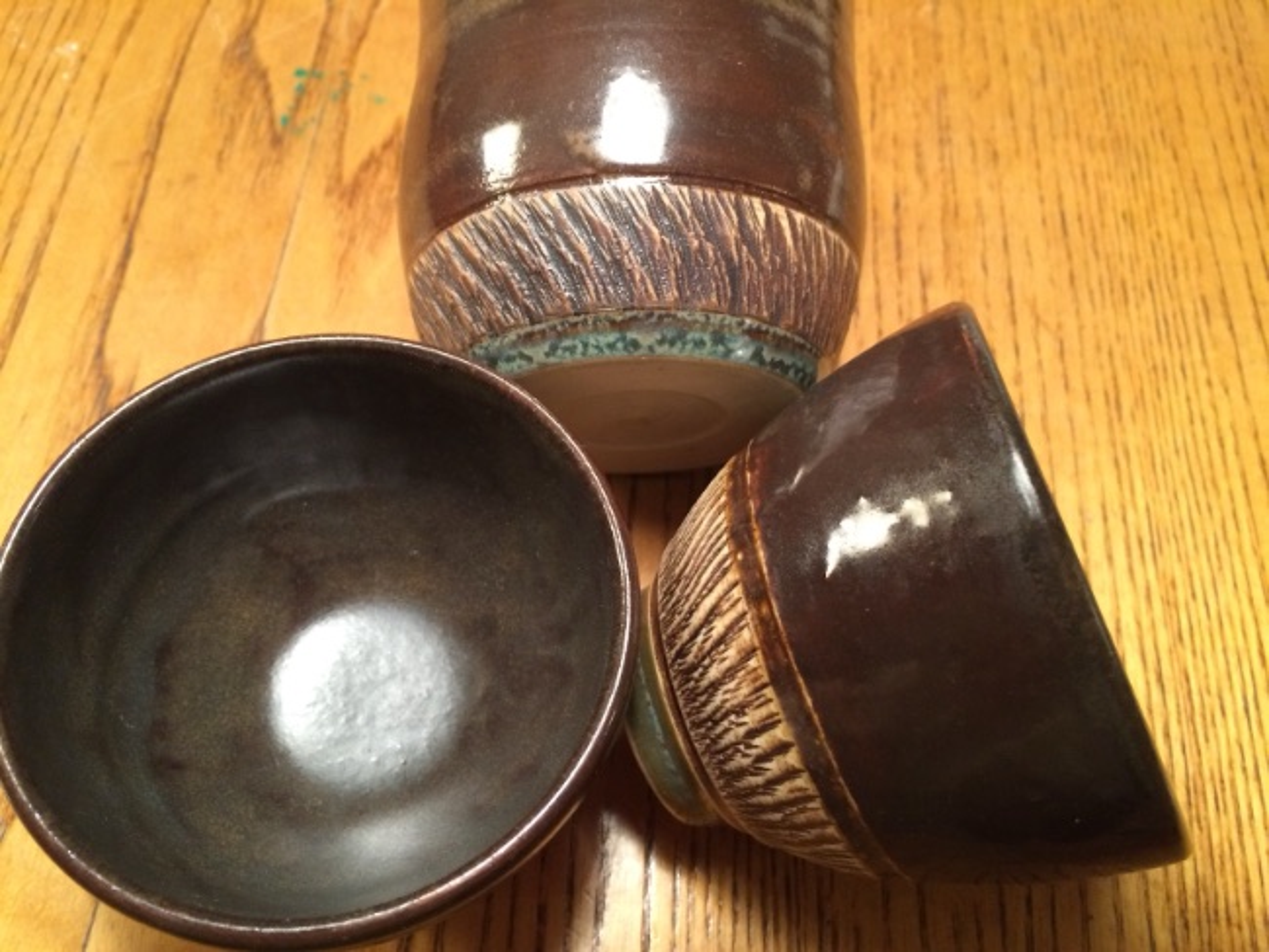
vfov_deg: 48.3
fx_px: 1064
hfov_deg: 61.6
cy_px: 476
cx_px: 634
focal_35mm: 29
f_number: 2.2
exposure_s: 1/24
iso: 250
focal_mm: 4.15
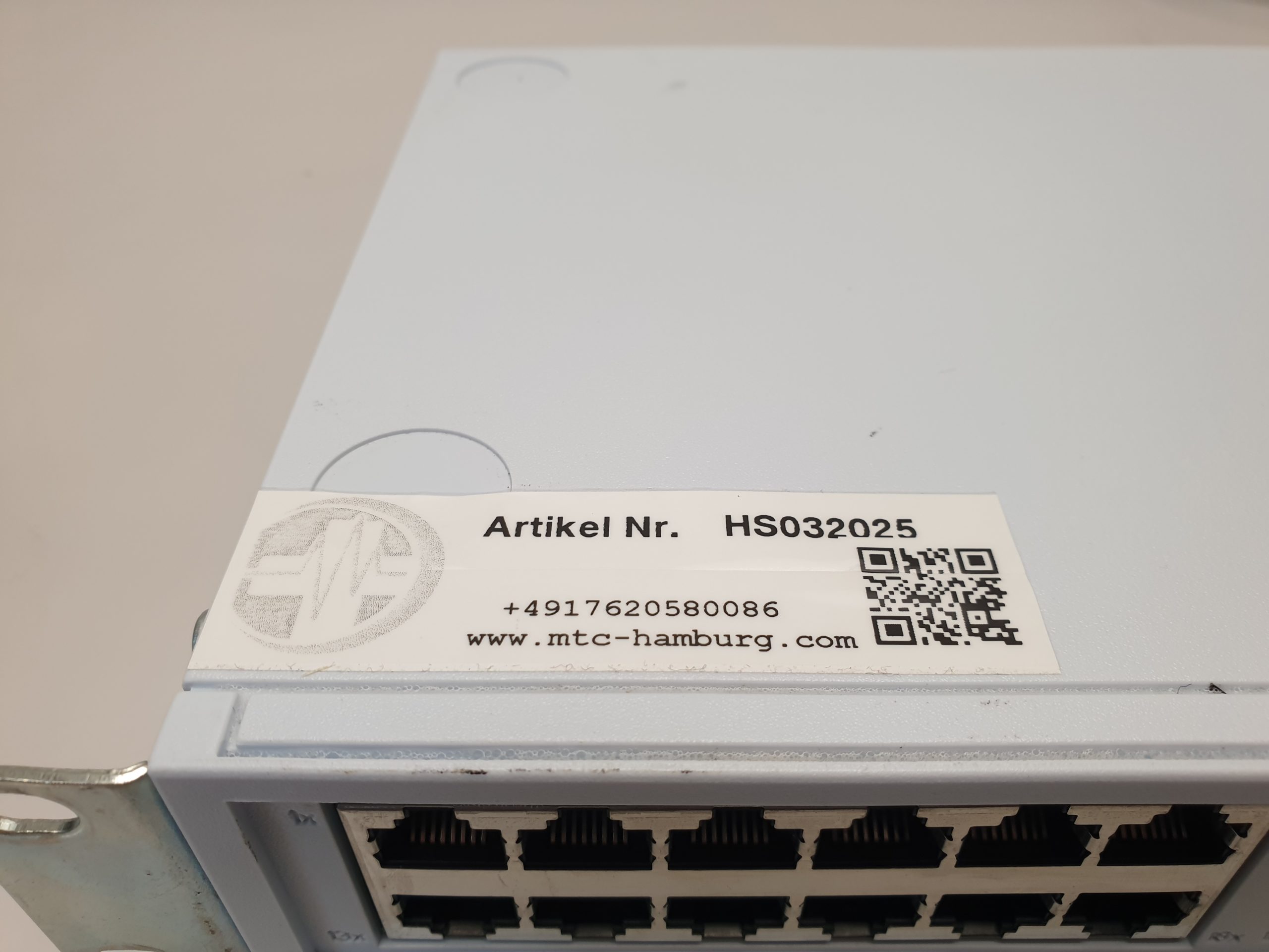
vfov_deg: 53.1
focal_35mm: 26
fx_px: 953
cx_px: 634
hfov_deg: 67.3
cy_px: 476
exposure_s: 1/100
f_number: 2.4
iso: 80
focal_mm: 4.3
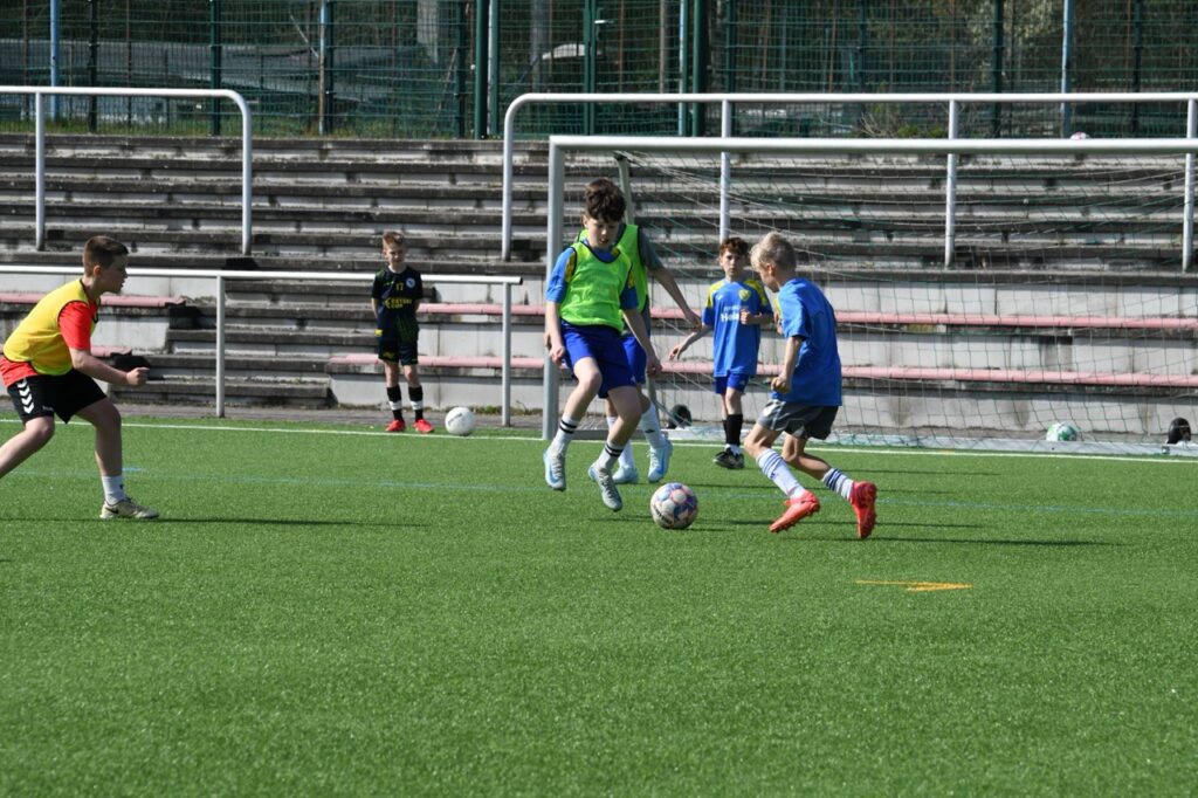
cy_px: 399
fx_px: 6986
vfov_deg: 6.5
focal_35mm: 210
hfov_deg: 9.8
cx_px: 599
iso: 1250
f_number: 14
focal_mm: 210
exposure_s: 1/1250
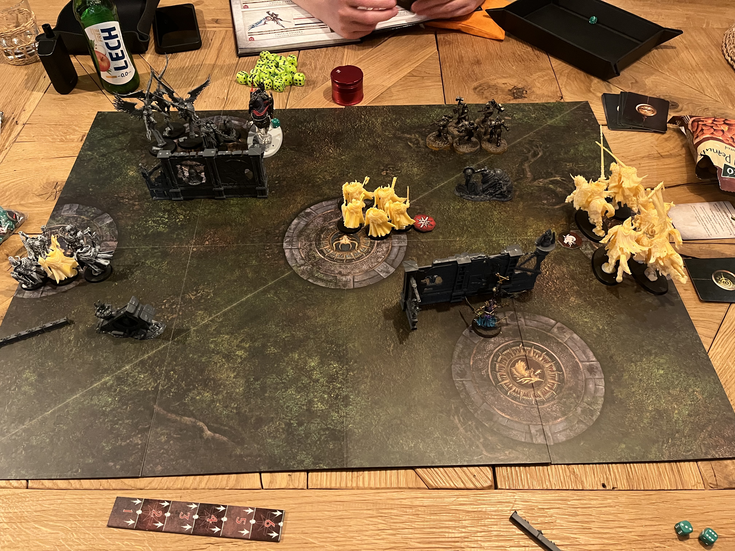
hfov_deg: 67.3
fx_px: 552
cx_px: 368
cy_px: 276
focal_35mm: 26
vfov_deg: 53.1
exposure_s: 1/25
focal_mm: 5.1
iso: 500
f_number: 1.6
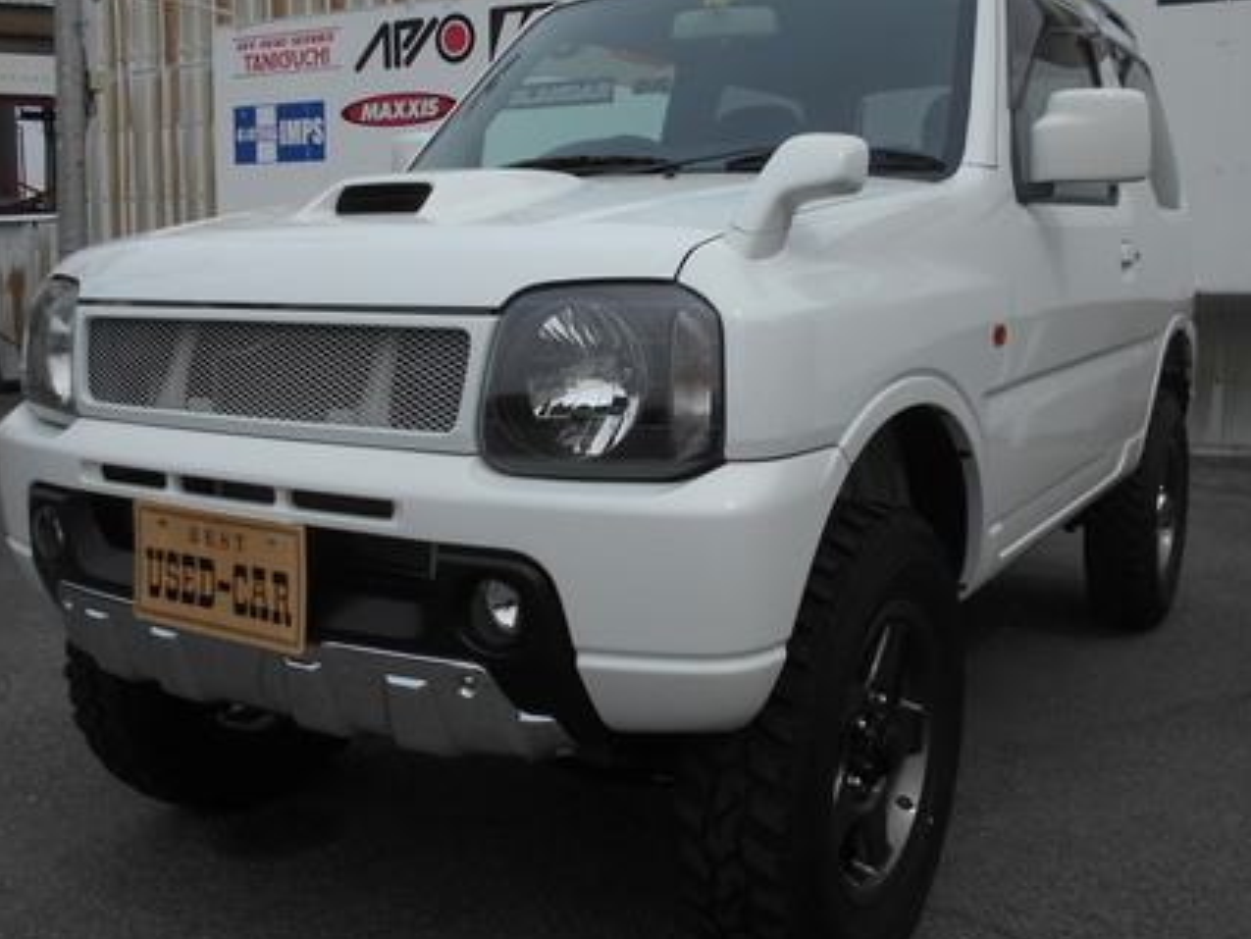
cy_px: 422
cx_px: 692
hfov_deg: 55.2
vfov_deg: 42.9
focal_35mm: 33
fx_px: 1193
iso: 80
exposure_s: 1/1600
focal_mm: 4.6
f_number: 3.2
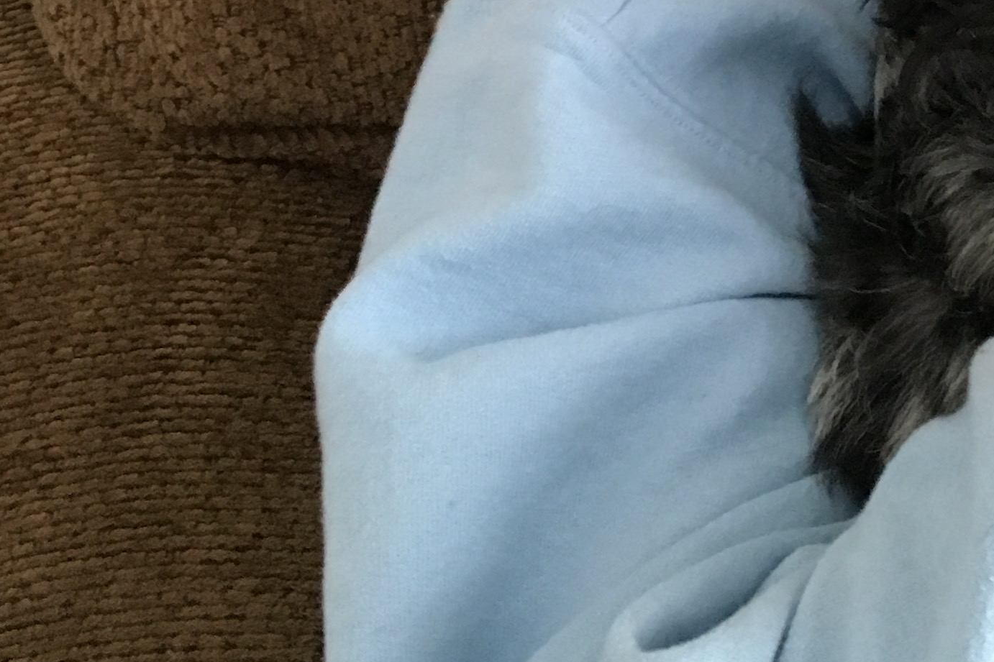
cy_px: -414
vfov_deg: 14.2
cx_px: 999
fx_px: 2429
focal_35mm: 88
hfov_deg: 22.2
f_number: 2.2
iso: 200
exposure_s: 1/20
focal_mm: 4.15
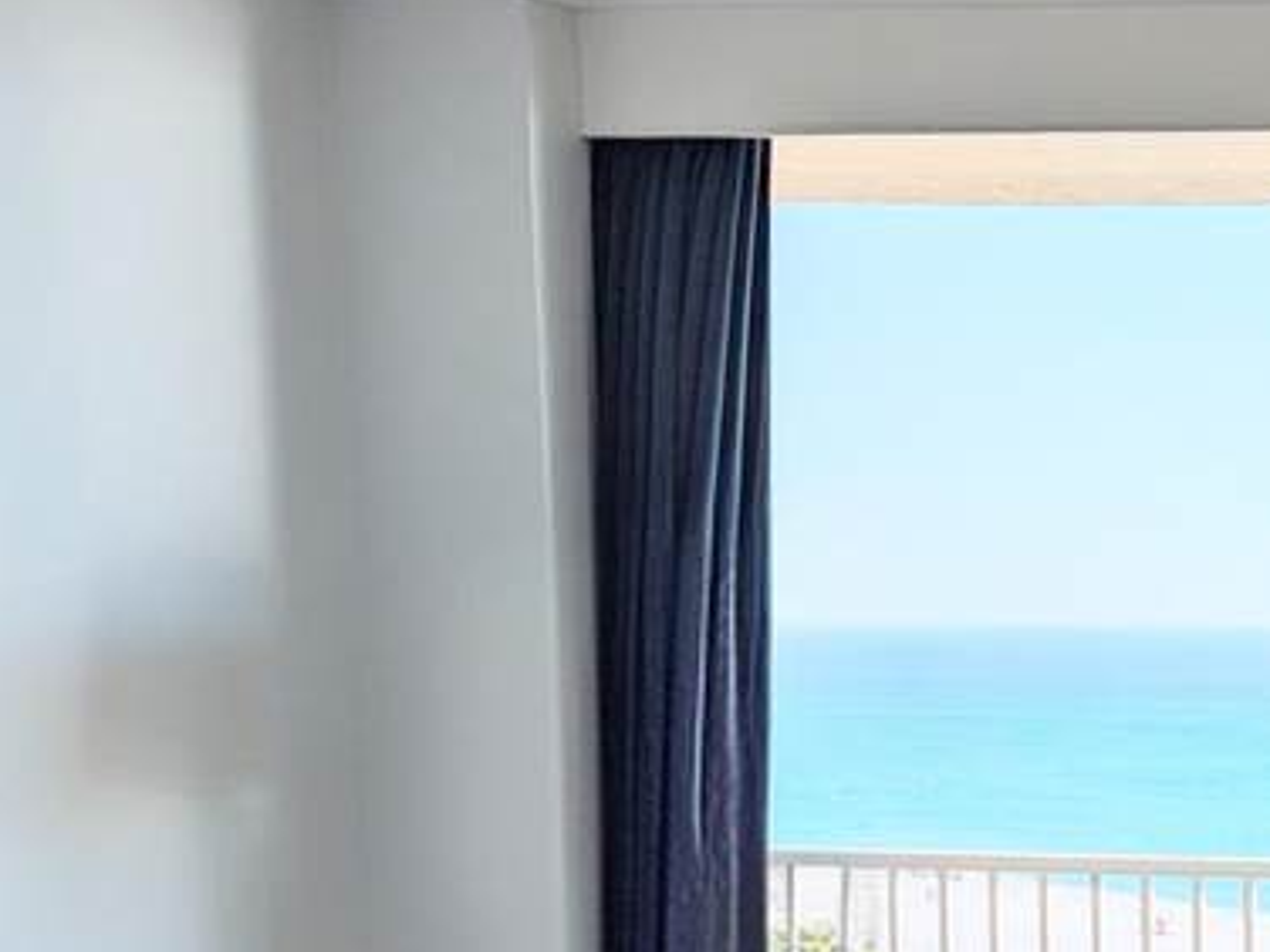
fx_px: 3119
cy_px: 1043
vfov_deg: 16.8
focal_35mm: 85
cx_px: 1856
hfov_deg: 20.1
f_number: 1.89
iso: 50
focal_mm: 5.43
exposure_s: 1/935
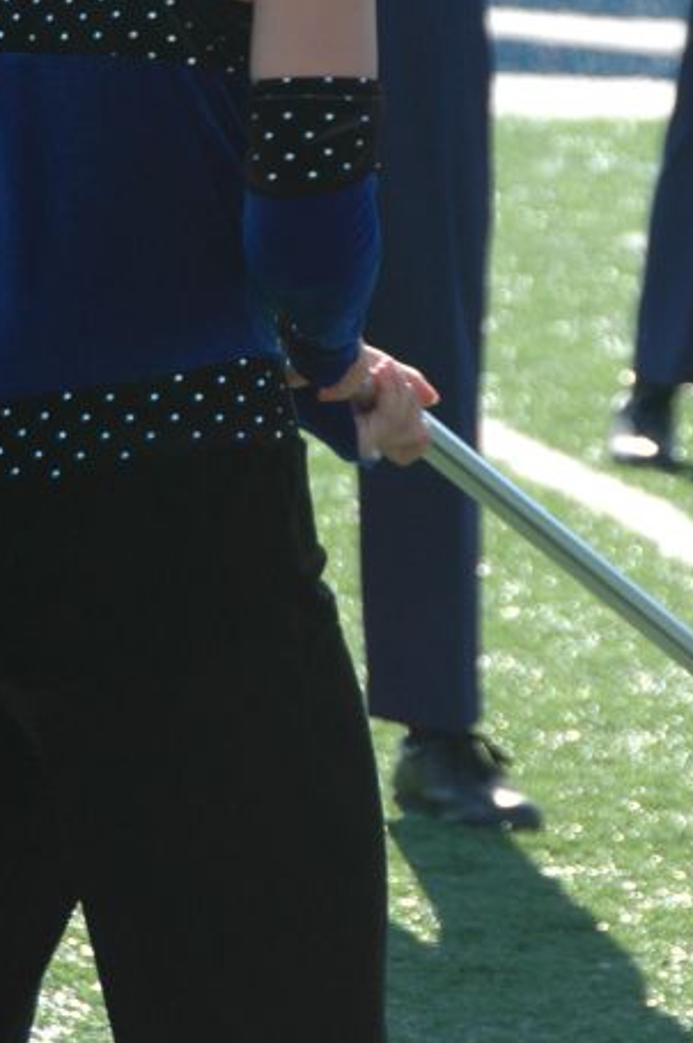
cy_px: 199
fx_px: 12714
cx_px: 418
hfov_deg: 3.1
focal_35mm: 439
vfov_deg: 4.7
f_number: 5.6
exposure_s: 1/320
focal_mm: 130
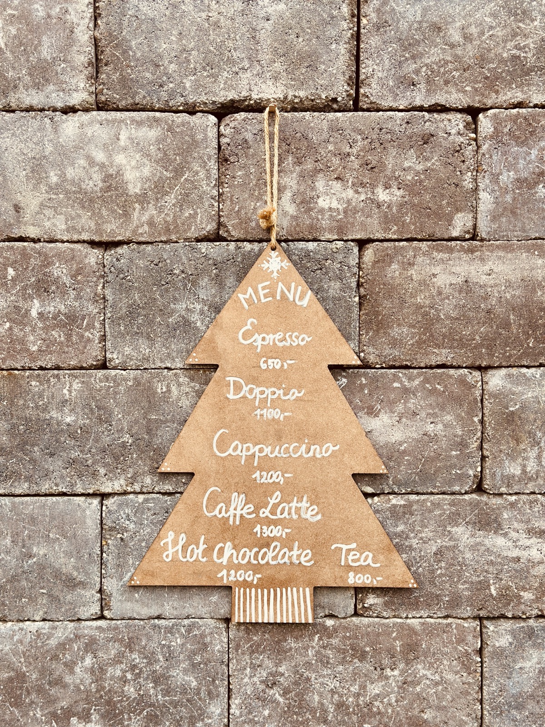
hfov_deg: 30.3
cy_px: 364
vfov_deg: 39.7
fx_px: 1008
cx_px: 272
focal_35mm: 48
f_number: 1.78
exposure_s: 1/450
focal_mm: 6.86
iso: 80
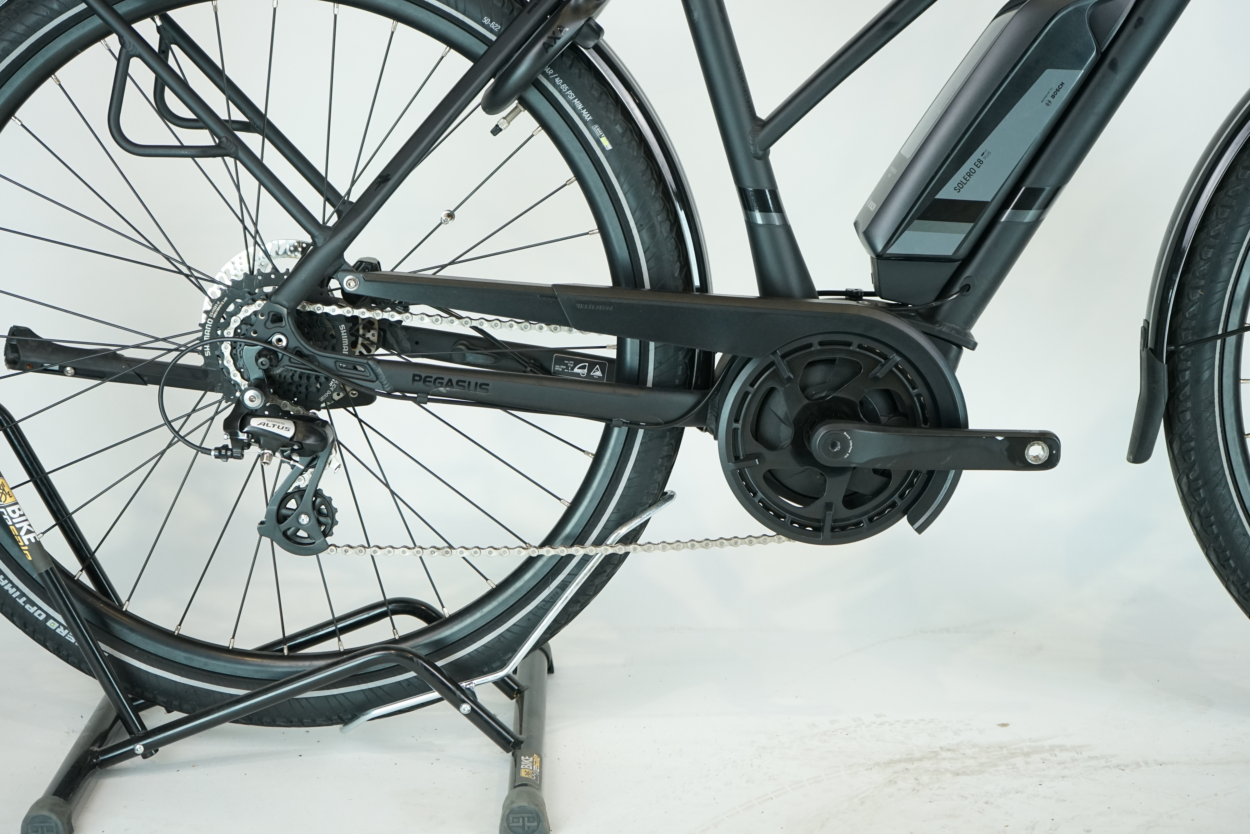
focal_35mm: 55
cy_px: 417
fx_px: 1910
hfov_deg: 36.2
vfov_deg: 24.6
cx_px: 625
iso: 1600
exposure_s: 1/200
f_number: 5.6
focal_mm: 55
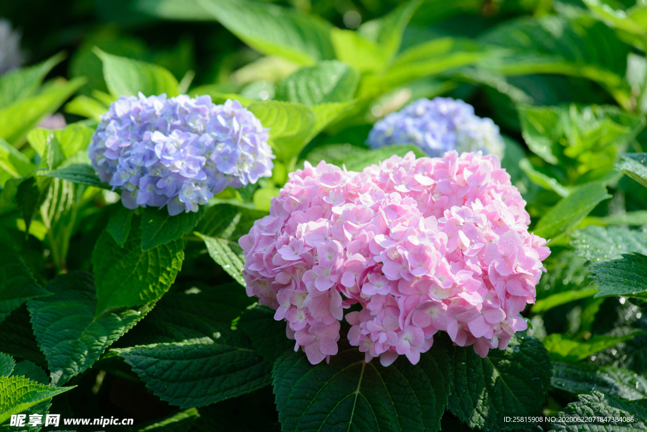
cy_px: 216
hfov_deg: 13.2
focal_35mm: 155
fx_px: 2787
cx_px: 324
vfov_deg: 8.9
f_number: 5
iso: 200
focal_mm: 155
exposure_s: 1/160
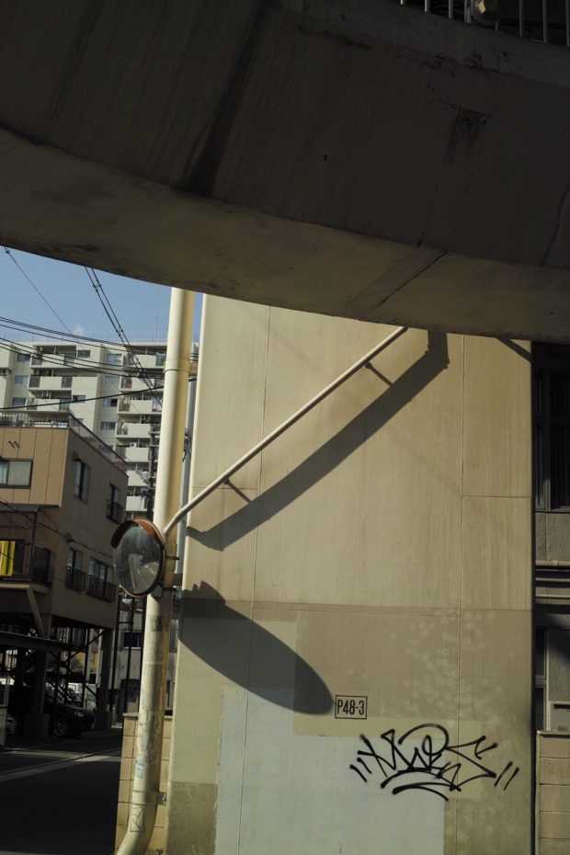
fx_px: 1069
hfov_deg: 29.9
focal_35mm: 45
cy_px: 428
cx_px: 285
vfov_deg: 43.6
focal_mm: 30
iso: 200
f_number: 9
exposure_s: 1/640
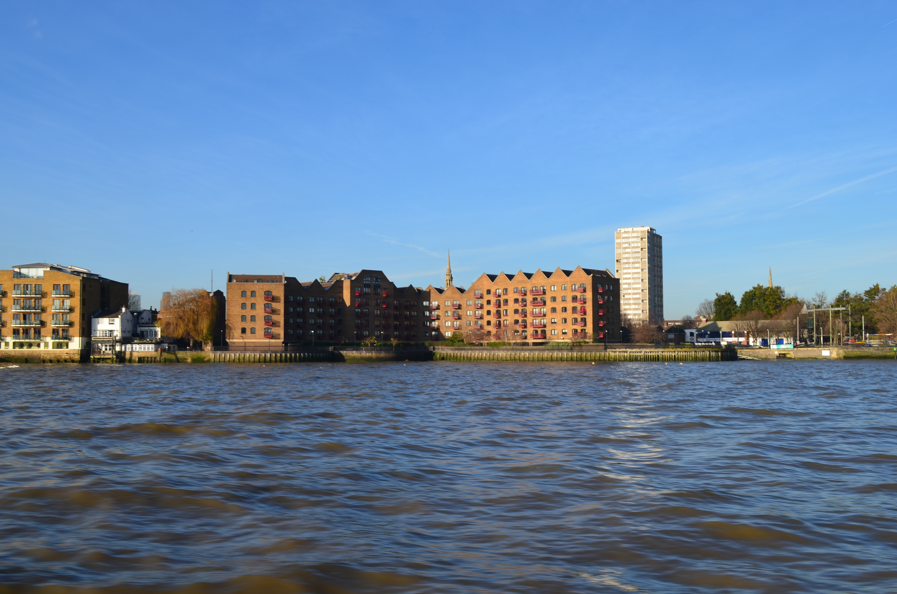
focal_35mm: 36
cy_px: 297
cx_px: 448
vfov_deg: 36.7
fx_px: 895
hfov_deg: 53.2
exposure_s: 1/125
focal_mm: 24
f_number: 11
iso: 110
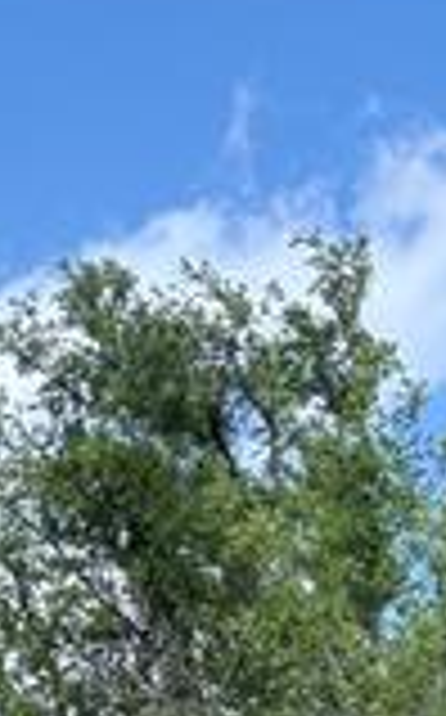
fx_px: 2594
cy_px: 1662
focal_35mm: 133
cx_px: -797
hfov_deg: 8.5
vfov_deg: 12.6
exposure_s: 1/1081
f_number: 1.6
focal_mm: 5.96
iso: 64
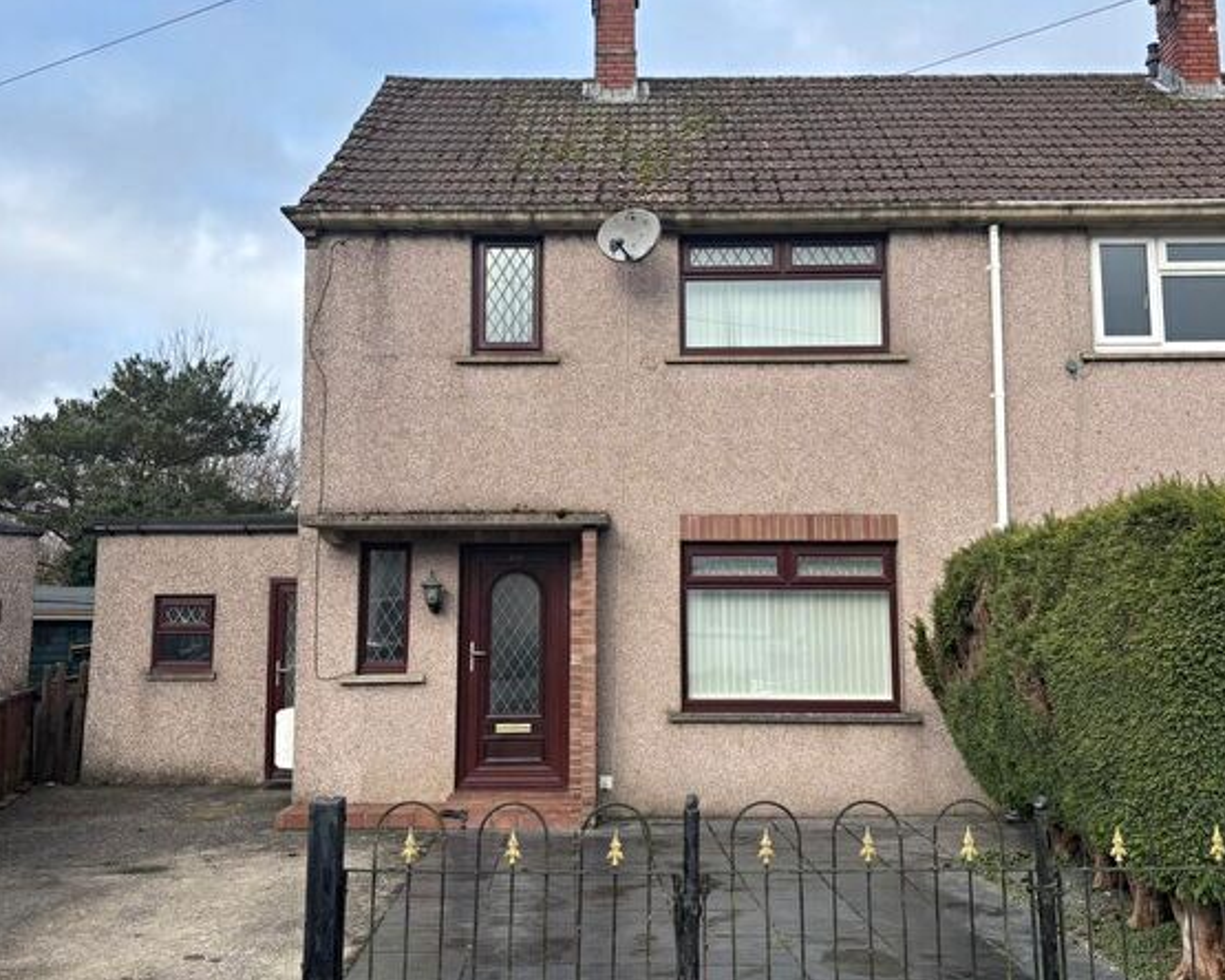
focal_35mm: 32
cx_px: 629
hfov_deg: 55.7
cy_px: 482
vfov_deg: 45.8
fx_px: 1160
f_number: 1.6
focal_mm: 5.96
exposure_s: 1/988
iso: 50
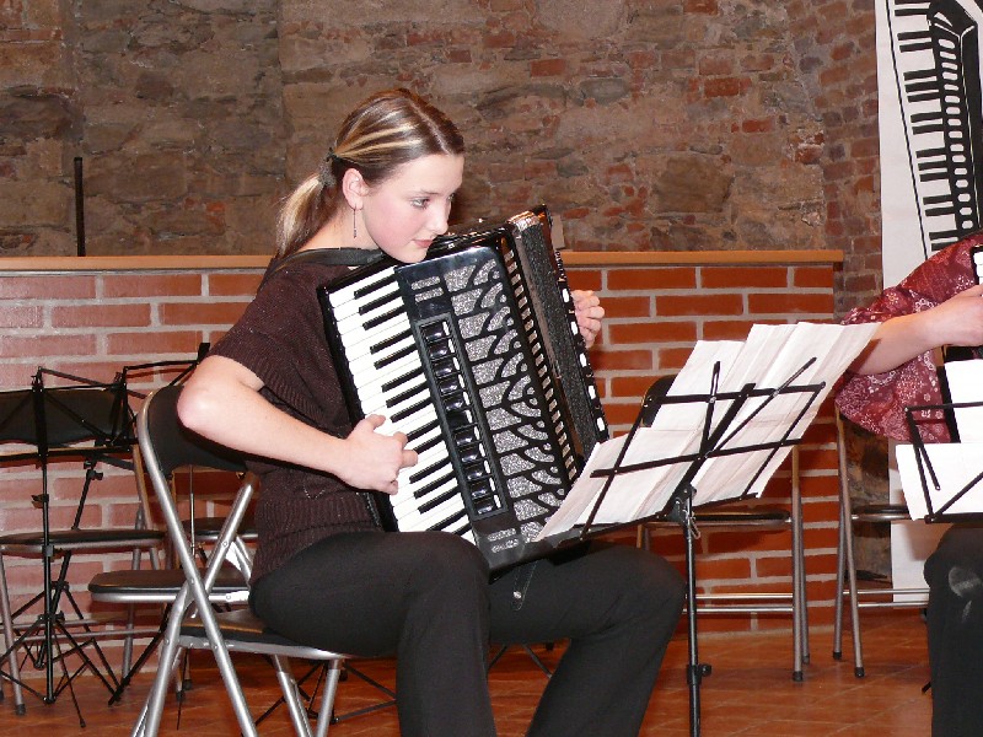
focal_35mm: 82
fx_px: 2329
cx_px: 492
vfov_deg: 18.0
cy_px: 368
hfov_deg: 23.8
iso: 200
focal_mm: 12
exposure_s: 1/30
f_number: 3.2
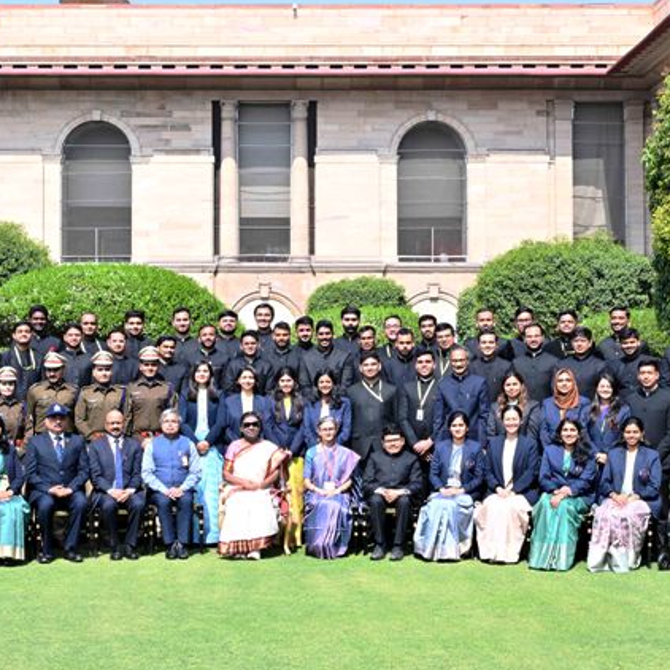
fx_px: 1270
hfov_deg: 29.5
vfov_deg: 29.6
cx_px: 265
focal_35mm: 58
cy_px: 334
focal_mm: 45
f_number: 18
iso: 640
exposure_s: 1/160
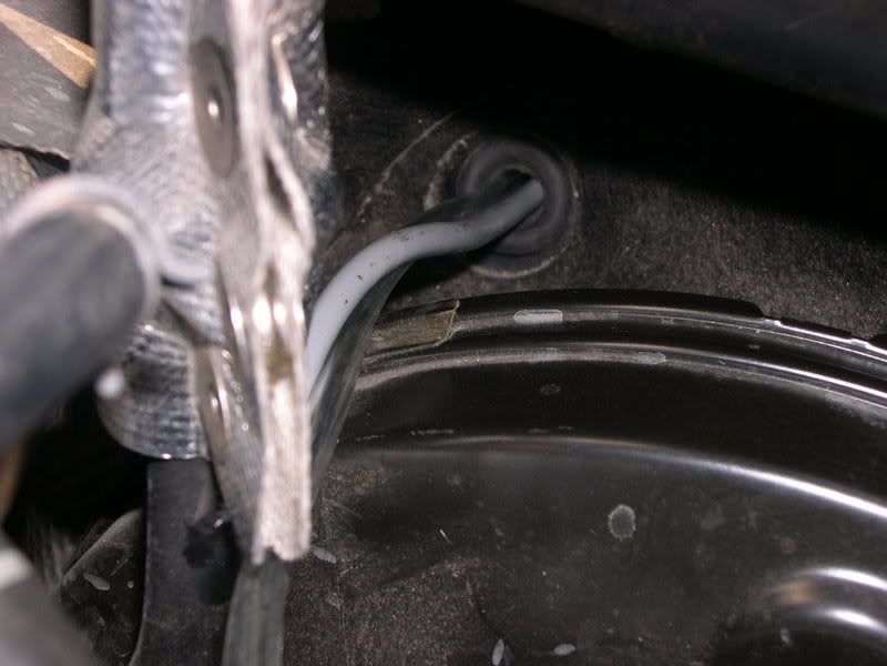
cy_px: 333
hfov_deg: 31.2
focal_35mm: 62
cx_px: 444
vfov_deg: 23.7
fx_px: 1589
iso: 100
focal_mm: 13.2
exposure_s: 1/60
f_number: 9.6
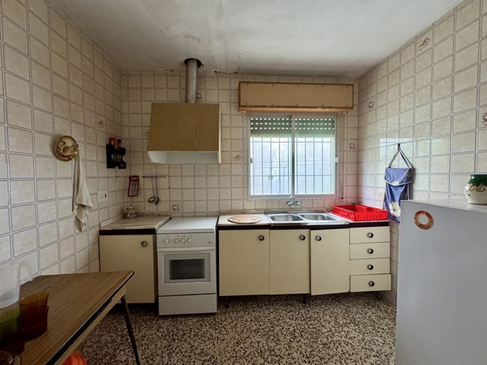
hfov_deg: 102.1
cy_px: 182
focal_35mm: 14
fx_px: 197
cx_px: 244
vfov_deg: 85.6
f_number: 2.2
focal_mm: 2.22
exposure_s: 1/99
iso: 320
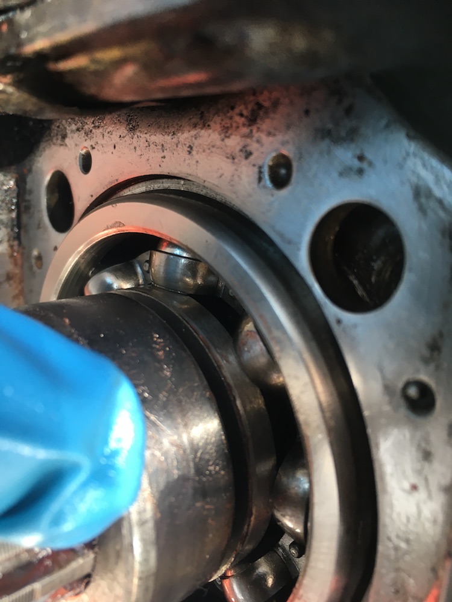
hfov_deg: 48.2
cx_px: 226
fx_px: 505
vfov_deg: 61.7
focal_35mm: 29
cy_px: 301
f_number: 2.2
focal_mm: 4.15
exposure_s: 1/33
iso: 32
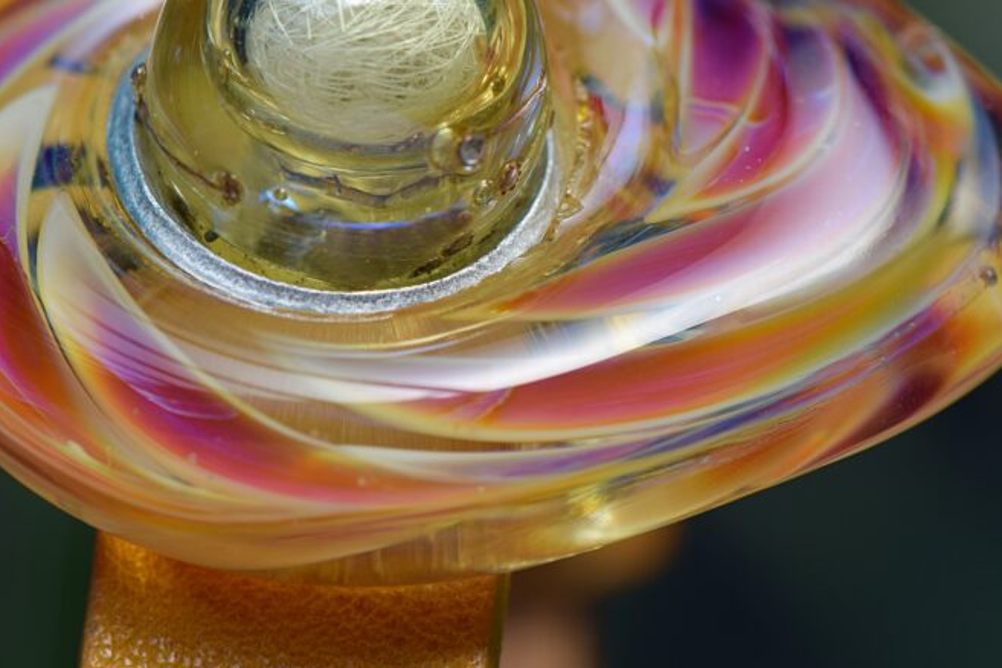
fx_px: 5532
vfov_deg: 6.9
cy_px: 277
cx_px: 474
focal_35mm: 199
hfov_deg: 10.3
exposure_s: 1/350
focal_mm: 85
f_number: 8
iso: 200
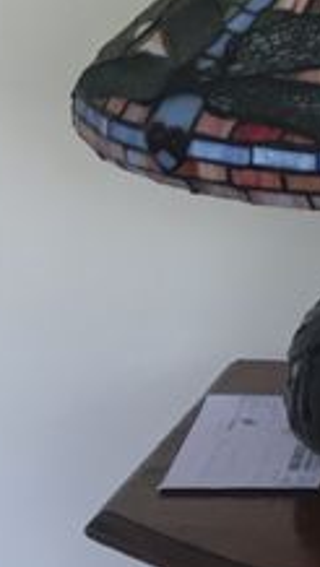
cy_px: 619
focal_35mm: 145
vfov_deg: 14.5
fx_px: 2182
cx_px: 1220
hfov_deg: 6.8
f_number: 2.2
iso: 100
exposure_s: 1/33
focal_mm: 4.15
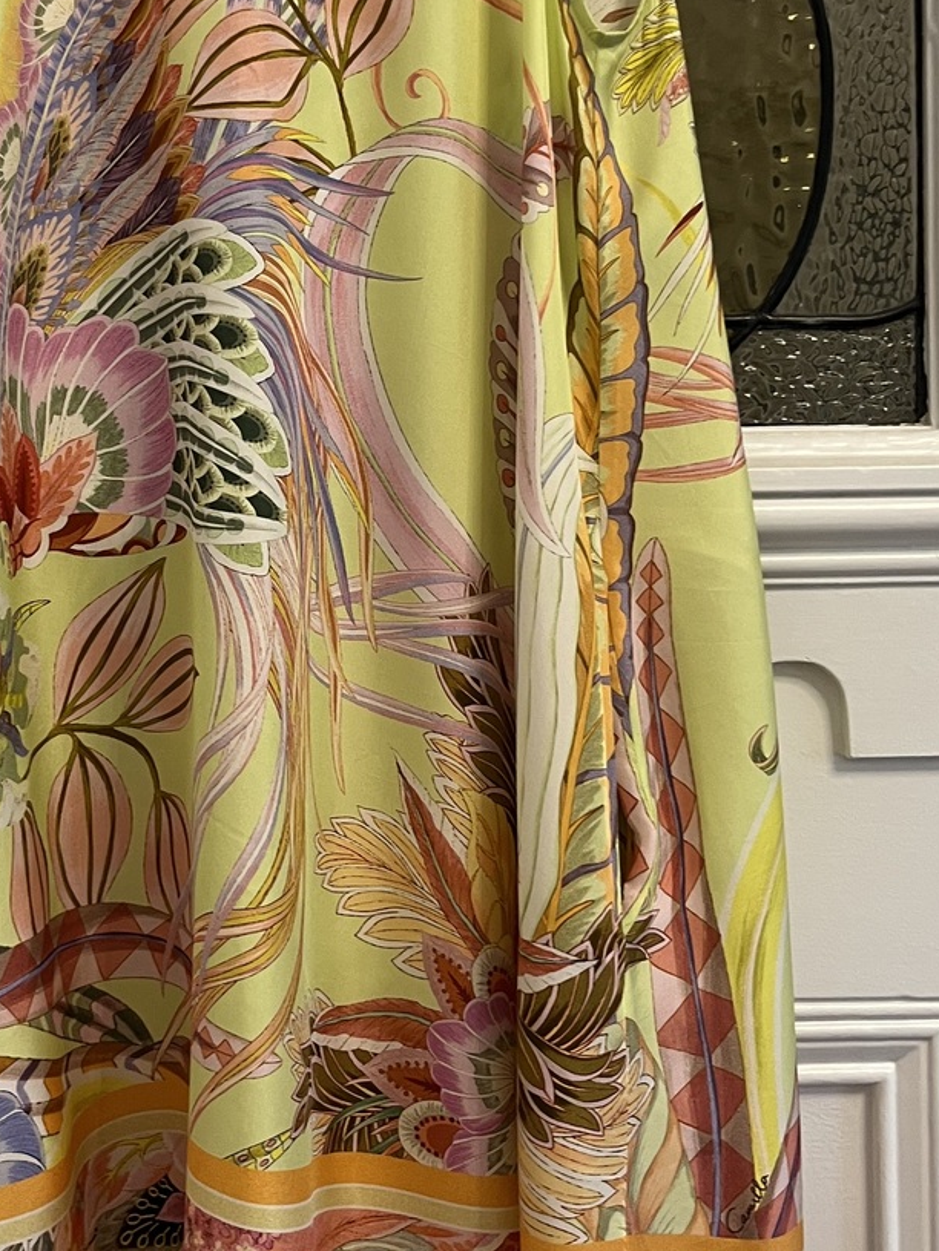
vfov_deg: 37.3
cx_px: 224
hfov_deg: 28.1
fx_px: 1845
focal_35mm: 51
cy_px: 466
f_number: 1.6
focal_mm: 5.1
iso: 160
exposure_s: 1/50
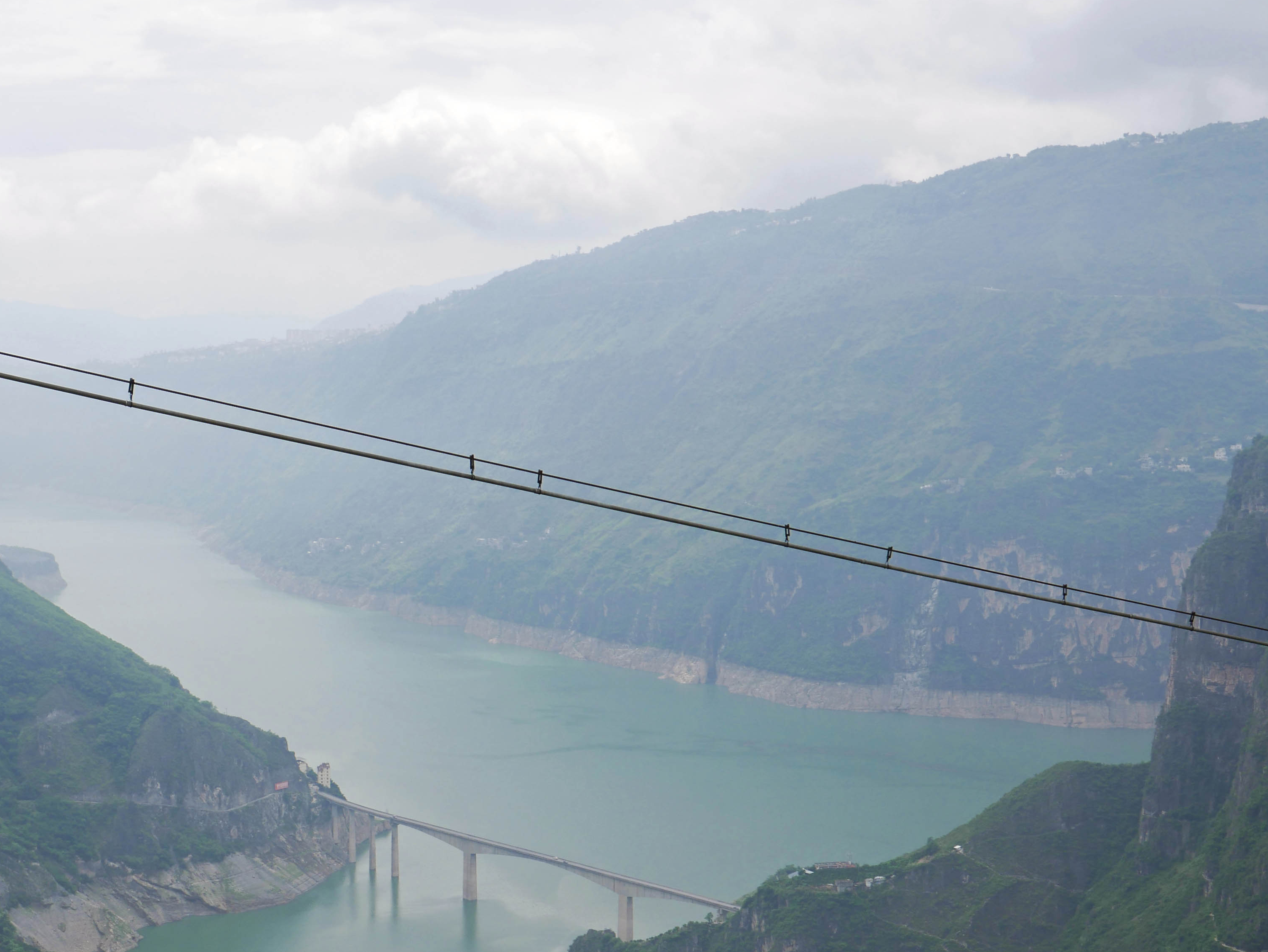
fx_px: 2235
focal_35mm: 61
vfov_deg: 23.9
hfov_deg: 31.5
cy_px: 680
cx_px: 454
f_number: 9
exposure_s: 1/400
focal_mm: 20
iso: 200
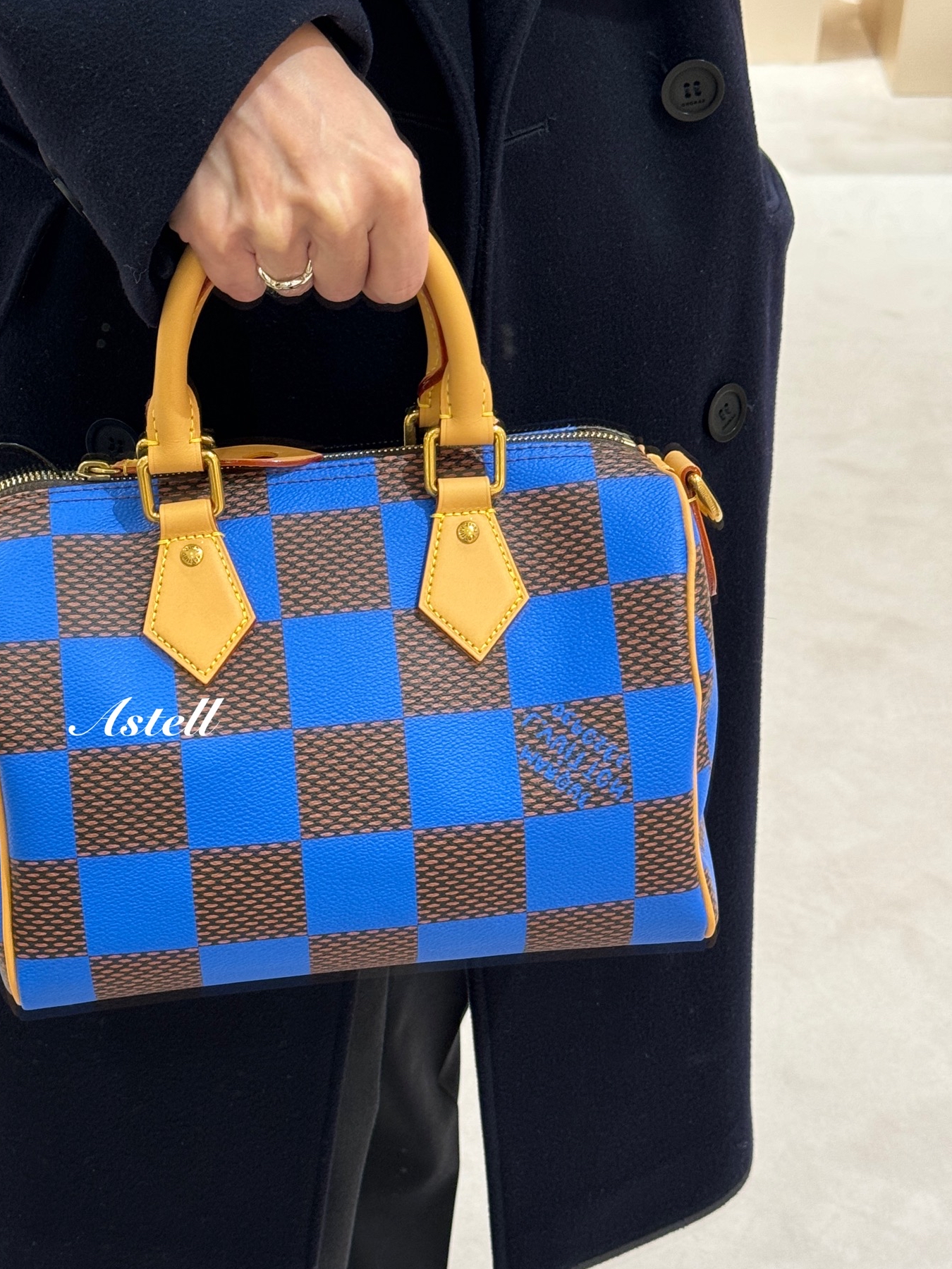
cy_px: 731
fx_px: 2347
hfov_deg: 22.8
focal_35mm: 64
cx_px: 320
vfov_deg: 30.2
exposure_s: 1/50
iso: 125
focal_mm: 6.86
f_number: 1.78
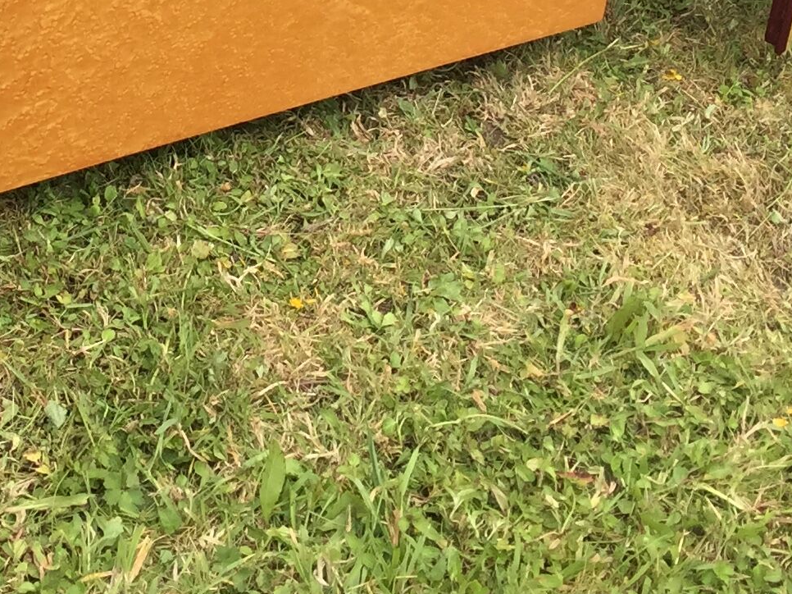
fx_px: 2242
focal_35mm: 98
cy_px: -395
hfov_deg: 19.7
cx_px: 90
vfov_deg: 13.8
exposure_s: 1/791
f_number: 2.2
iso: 32
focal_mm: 4.15
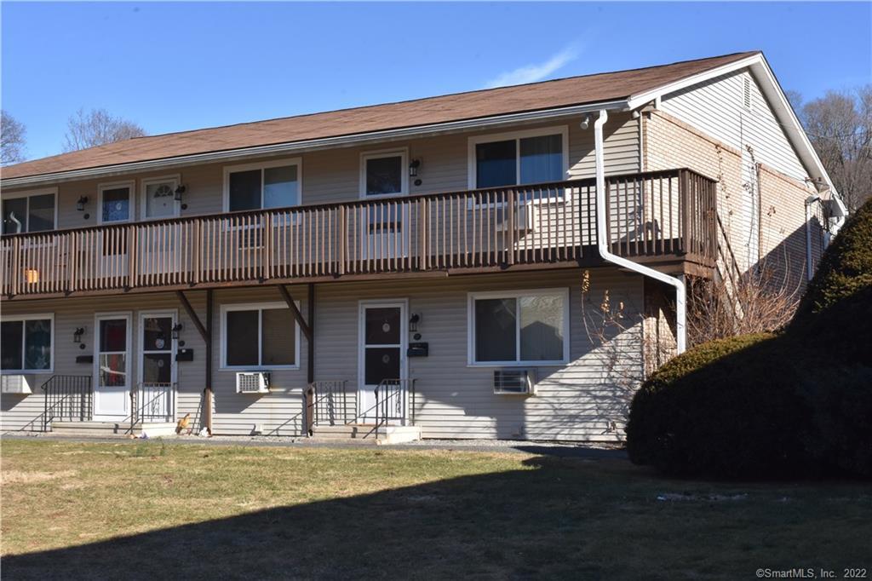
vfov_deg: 25.7
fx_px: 1271
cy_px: 290
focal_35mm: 52
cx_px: 436
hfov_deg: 37.9
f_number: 20
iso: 640
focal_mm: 35
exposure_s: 1/250
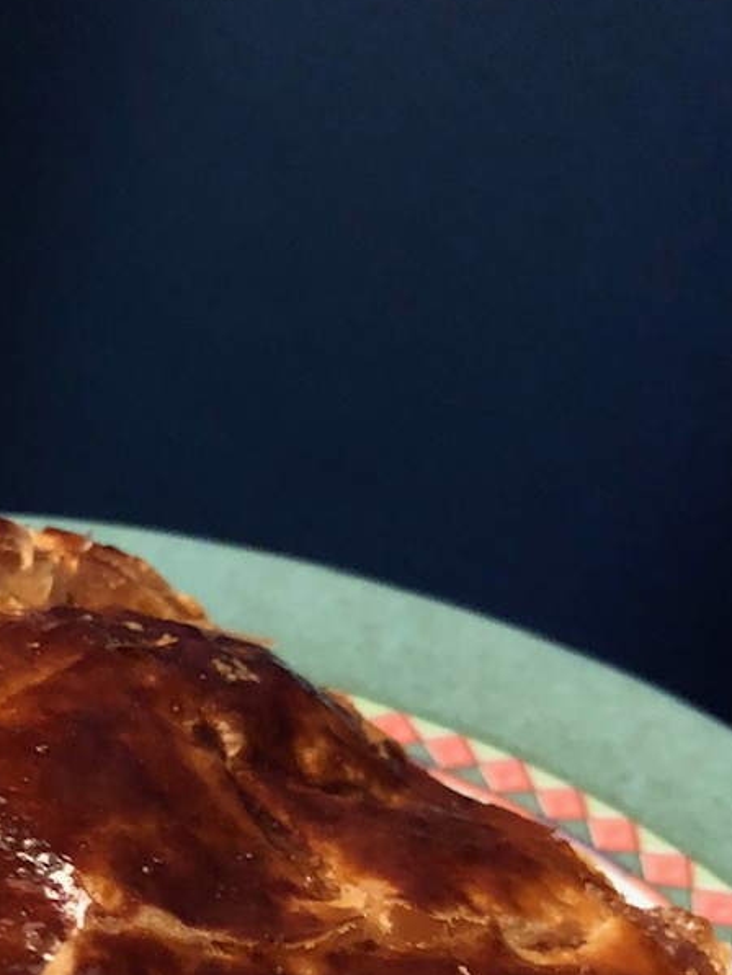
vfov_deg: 30.0
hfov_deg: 24.3
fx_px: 1691
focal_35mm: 60
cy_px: 968
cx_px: 247
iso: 100
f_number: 1.8
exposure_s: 1/4
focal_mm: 4
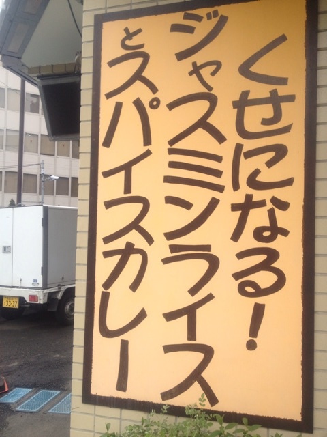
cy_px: 218
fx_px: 441
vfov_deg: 52.6
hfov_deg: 40.7
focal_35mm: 35
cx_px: 164
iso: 50
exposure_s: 1/216
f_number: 2.4
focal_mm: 4.28
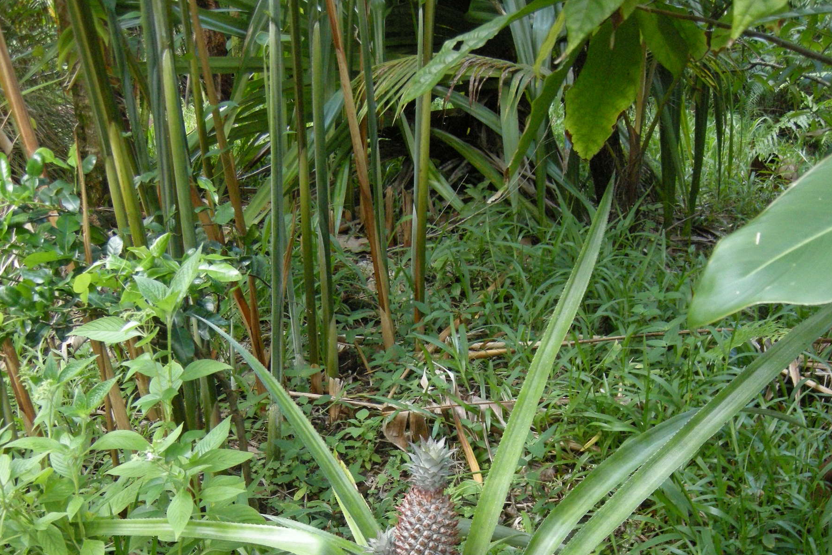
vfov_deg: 26.3
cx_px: 418
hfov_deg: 40.3
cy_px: 536
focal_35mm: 49
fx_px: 1132
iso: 400
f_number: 2.7
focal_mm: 7.5
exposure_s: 1/51
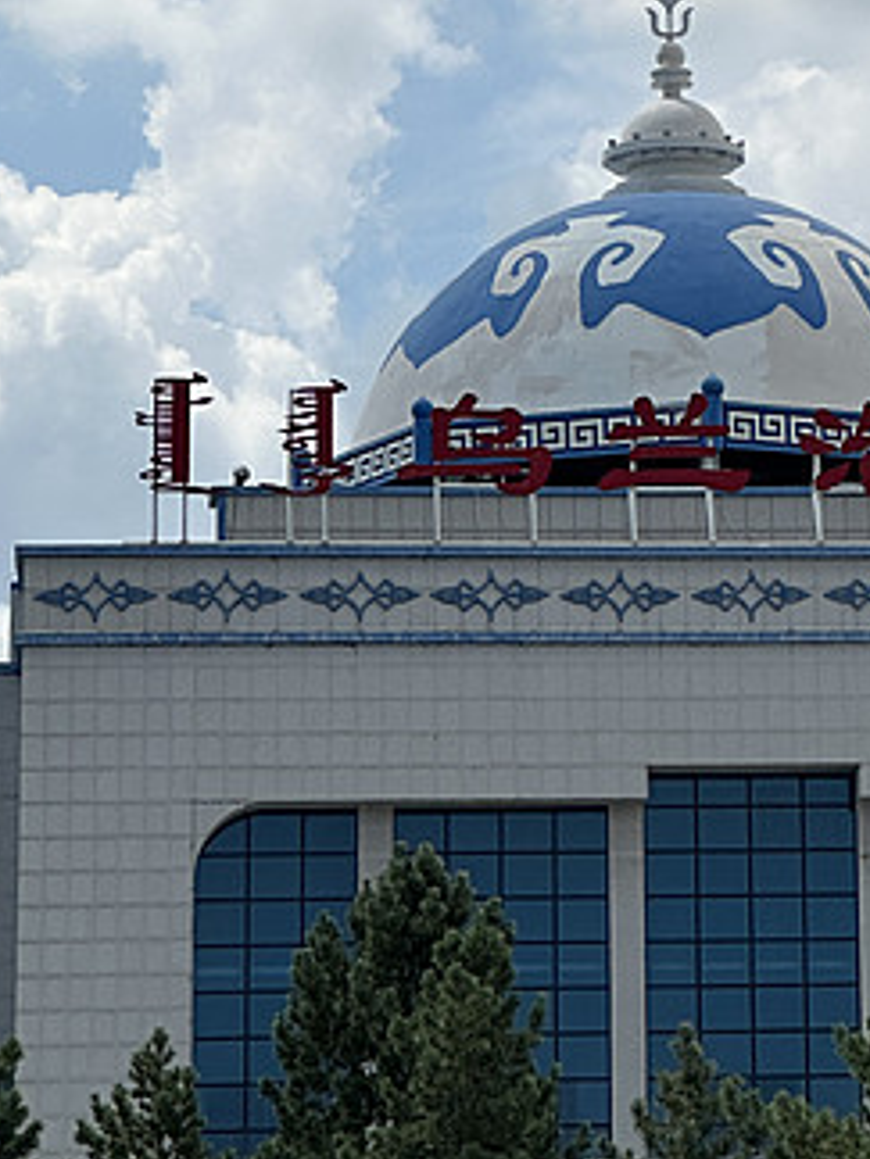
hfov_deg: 7.8
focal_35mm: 190
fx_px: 6367
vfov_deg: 10.3
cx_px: 730
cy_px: 54
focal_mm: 9
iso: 32
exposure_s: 1/1946
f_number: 2.8
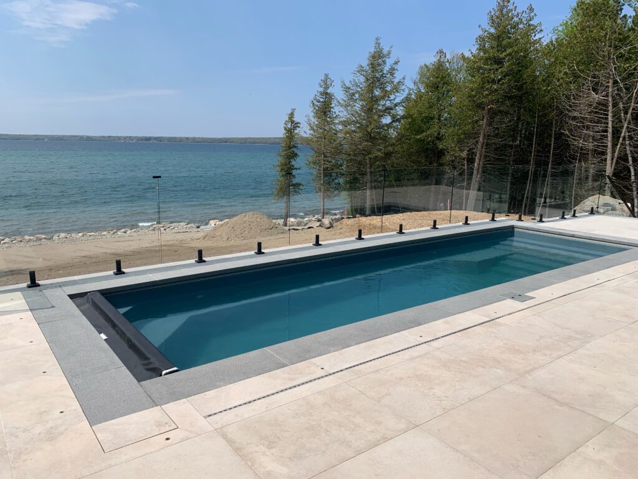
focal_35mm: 26
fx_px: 479
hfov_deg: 67.3
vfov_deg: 53.1
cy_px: 240
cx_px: 319
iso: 25
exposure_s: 1/3937
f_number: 1.8
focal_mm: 4.25
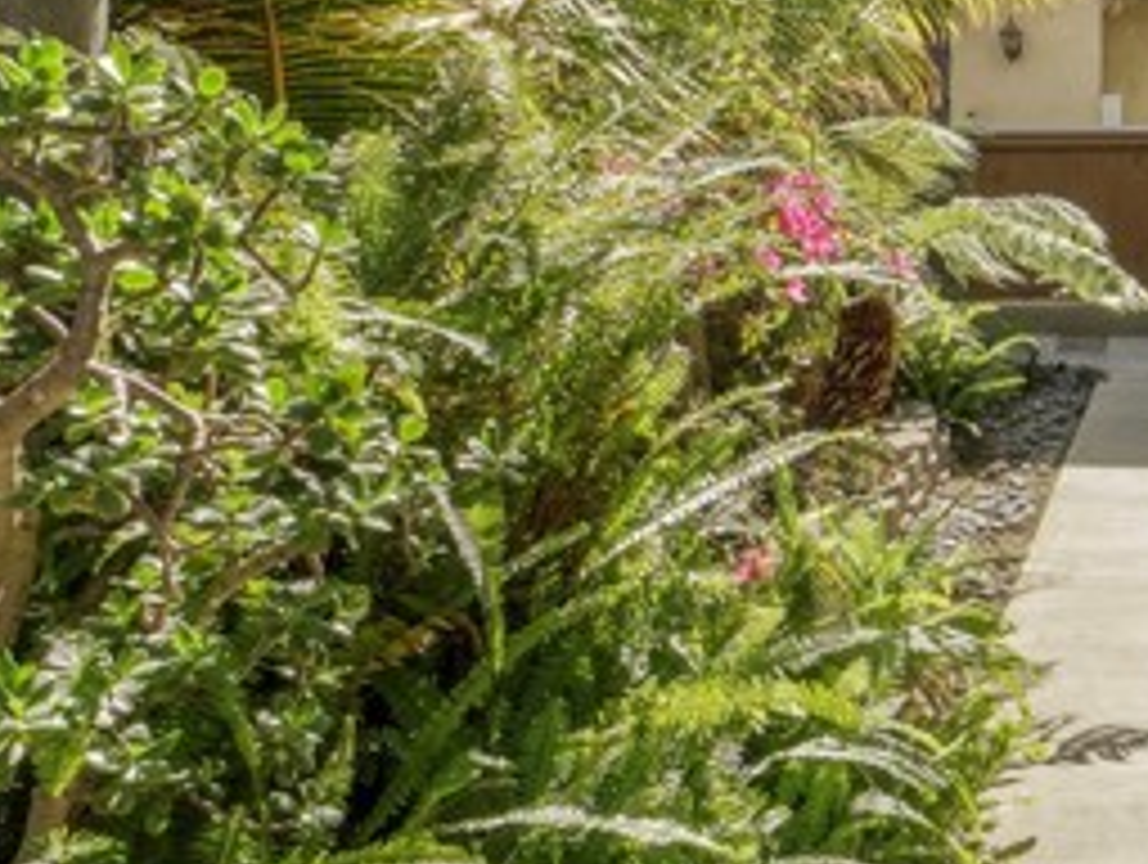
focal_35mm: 54
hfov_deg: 31.9
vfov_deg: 26.2
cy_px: 101
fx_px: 1800
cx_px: 1211
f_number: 14
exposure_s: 1/30
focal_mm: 15
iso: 400
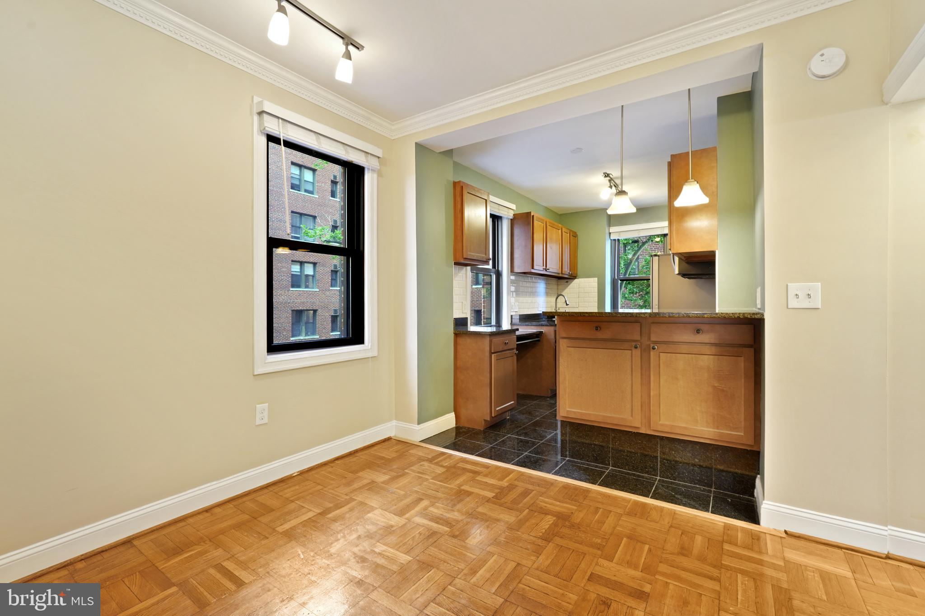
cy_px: 308
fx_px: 411
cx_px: 462
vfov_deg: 73.7
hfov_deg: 96.7
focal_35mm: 16
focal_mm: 16
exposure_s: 1.6
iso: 800
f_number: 9
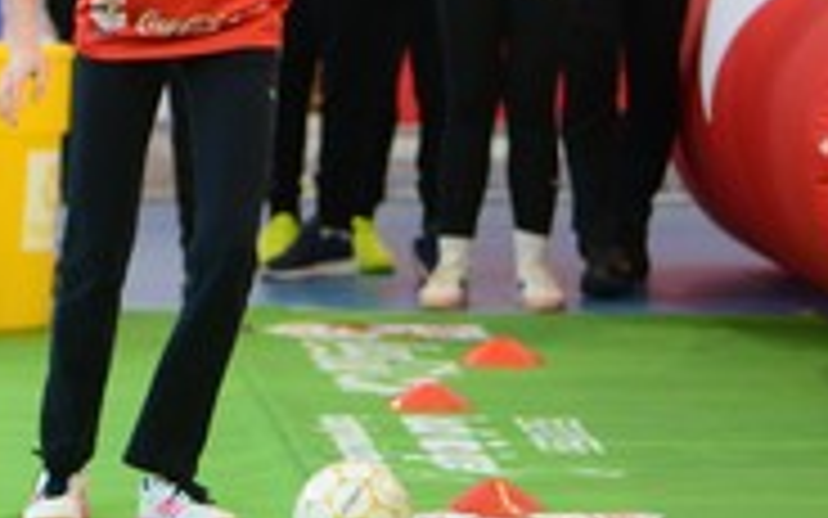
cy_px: 43
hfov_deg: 4.4
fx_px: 10786
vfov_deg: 2.7
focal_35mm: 478
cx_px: -153
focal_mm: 105
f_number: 2.8
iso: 800
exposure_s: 1/160
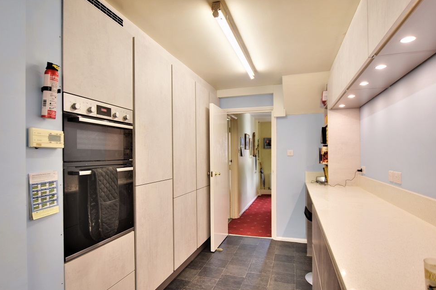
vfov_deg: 73.6
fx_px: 194
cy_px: 153
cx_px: 207
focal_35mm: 16
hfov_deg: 96.7
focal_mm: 10
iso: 100
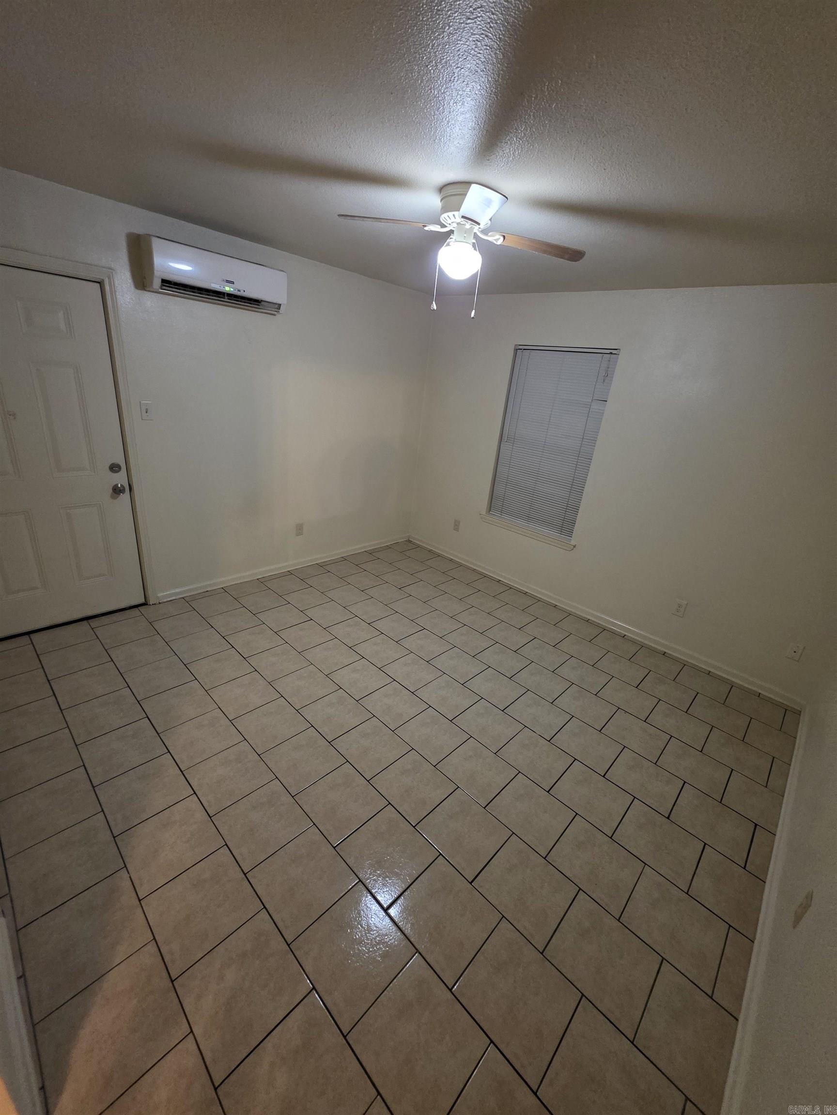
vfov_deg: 106.2
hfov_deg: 89.9
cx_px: 418
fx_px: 419
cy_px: 558
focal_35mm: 13
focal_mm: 2.2
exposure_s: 1/60
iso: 1000
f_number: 1.9
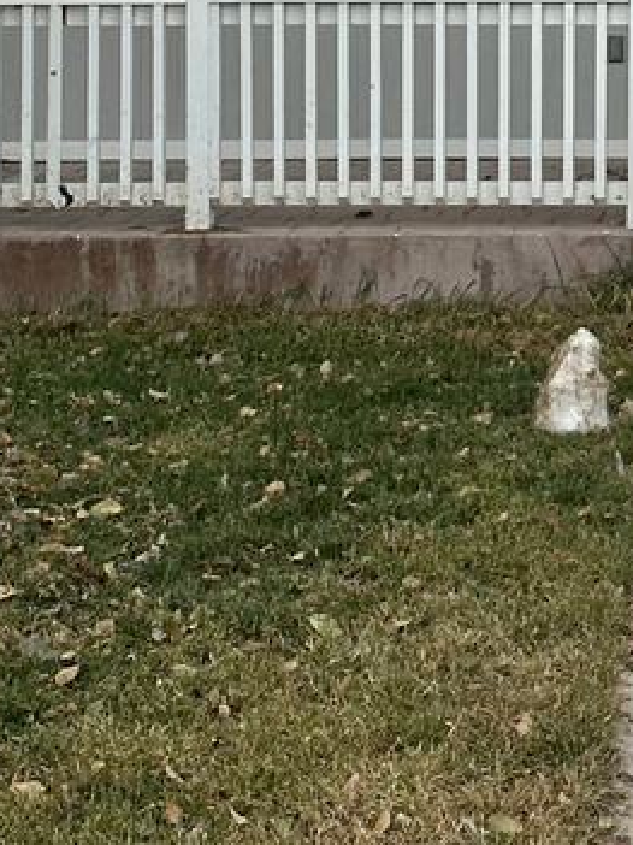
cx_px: 821
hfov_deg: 13.6
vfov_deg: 17.8
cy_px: -171
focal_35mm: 105
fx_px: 2562
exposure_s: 1/1751
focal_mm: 6.86
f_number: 1.78
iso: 80
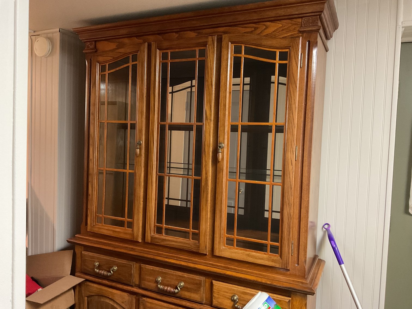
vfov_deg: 48.2
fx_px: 345
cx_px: 206
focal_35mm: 29
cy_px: 154
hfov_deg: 61.7
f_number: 1.8
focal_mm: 3
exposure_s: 1/30
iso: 250
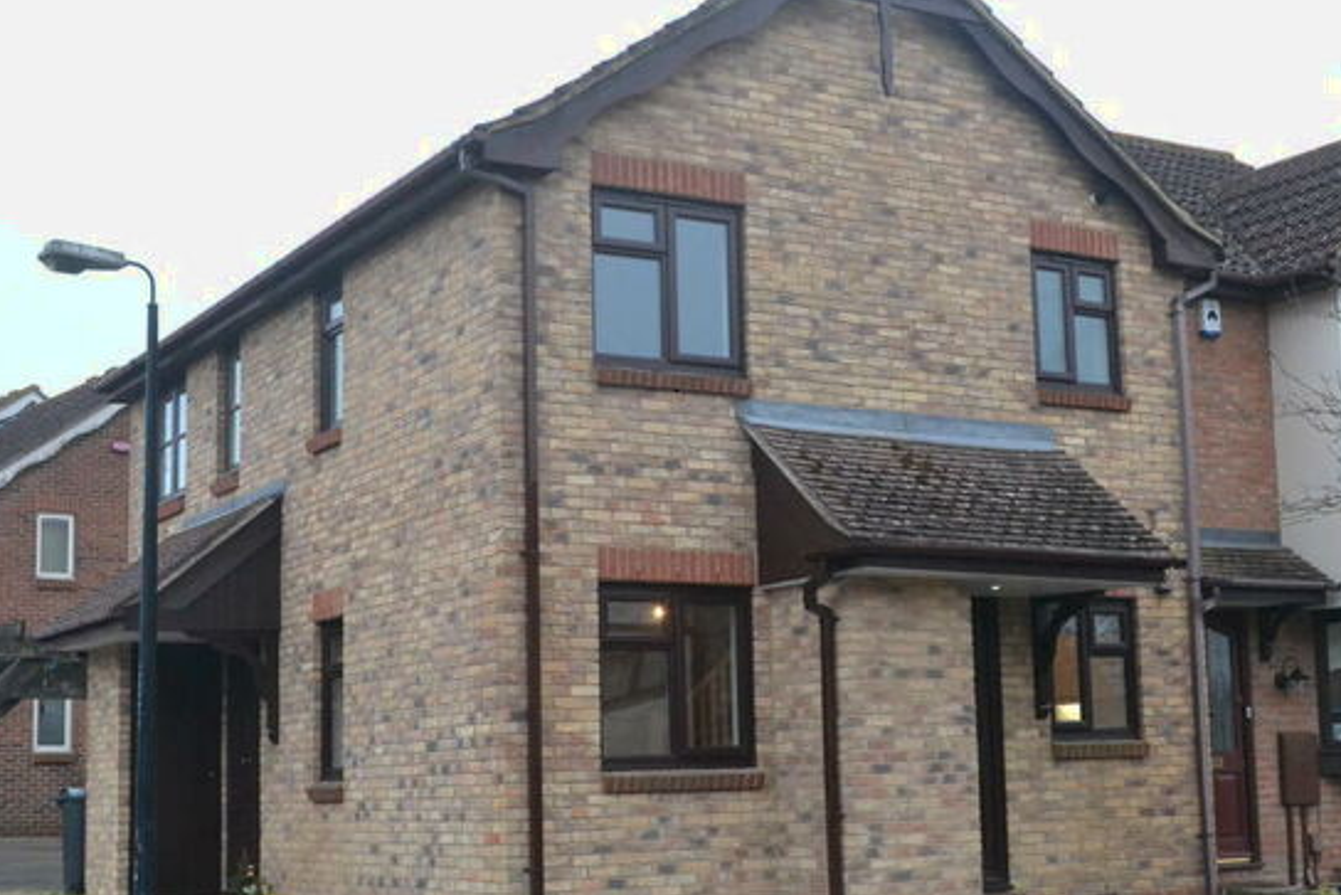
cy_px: 492
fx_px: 2012
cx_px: 764
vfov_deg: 25.1
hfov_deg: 36.8
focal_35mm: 54
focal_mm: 28
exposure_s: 1/320
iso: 3200
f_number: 9
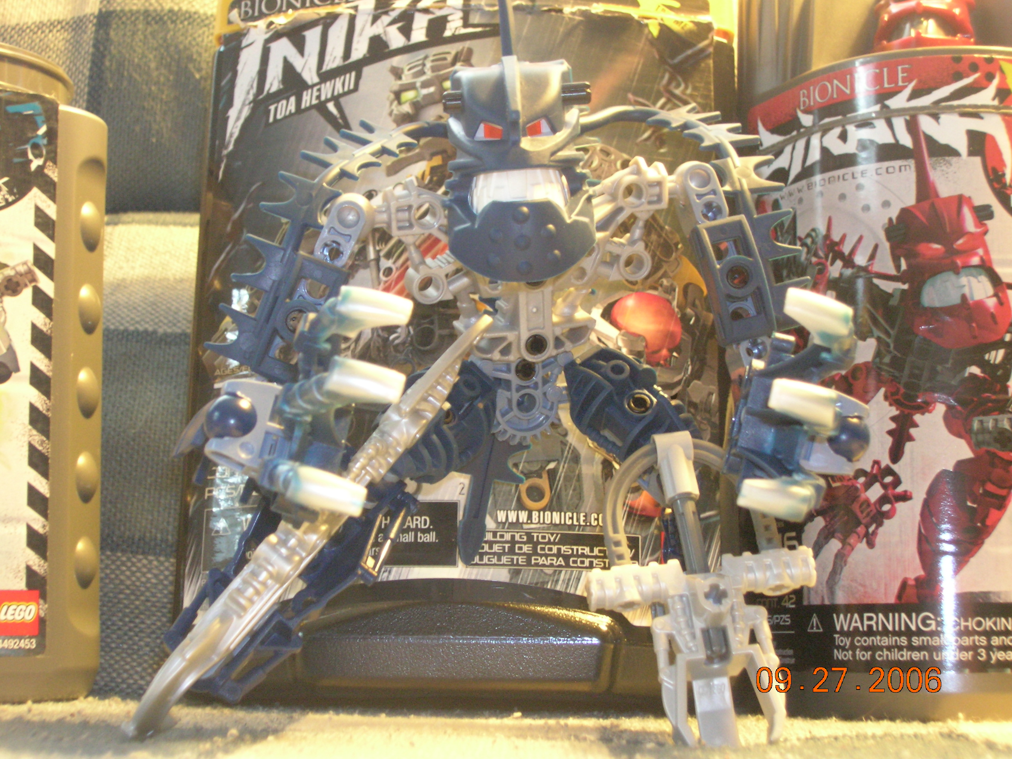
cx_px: 506
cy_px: 380
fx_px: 1696
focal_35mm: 58
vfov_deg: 25.2
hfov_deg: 33.2
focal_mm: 9.7
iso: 200
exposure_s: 1/3.5
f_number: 3.5
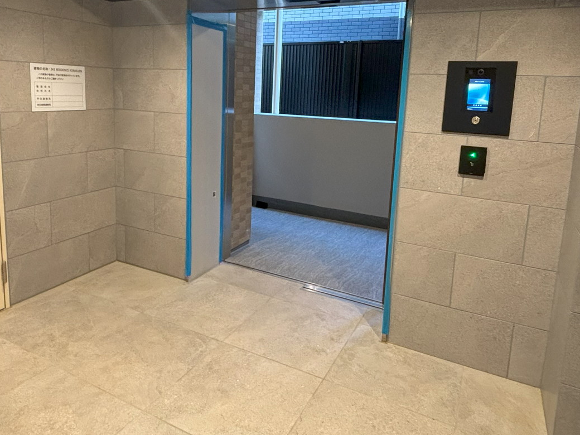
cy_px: 152
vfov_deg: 55.8
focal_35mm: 24
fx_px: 402
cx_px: 268
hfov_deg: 71.5
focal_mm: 1.54
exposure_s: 1/50
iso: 320
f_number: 2.4
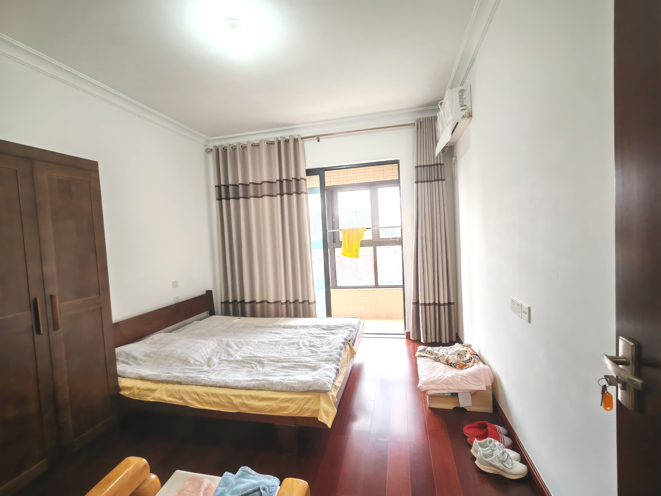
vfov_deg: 78.1
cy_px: 248
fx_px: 306
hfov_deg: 94.5
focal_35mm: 16
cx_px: 330
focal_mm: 1.96
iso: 100
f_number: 2.2
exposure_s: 1/50
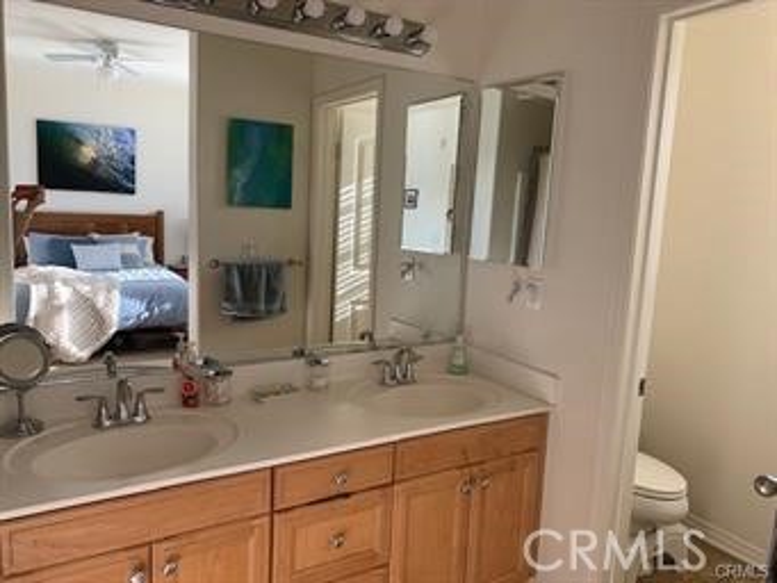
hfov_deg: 67.3
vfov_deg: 53.1
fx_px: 584
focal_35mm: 26
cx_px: 388
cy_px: 292
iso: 40
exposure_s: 1/122
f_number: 1.8
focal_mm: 4.25
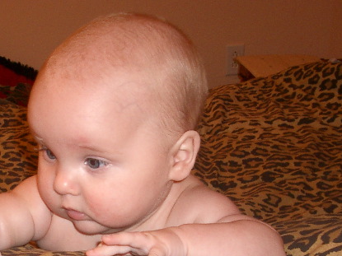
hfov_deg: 26.7
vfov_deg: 19.9
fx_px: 711
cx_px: 88
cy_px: 243
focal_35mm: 72
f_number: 2.6
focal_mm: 5.8
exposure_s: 1/40
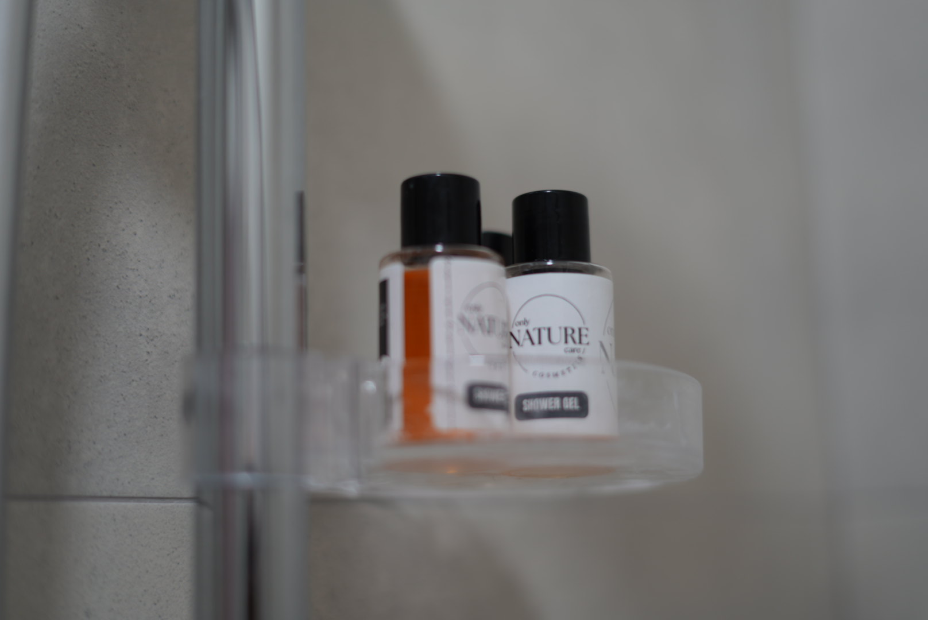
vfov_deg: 27.0
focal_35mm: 50
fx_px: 1290
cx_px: 464
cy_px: 310
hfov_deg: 39.6
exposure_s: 1/50
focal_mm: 50
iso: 100
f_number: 1.8
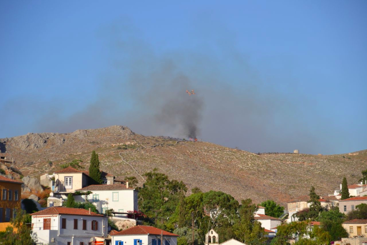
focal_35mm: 188
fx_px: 1911
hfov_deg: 11.0
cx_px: 184
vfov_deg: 7.3
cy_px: 122
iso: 100
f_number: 6
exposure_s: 1/640
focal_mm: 125
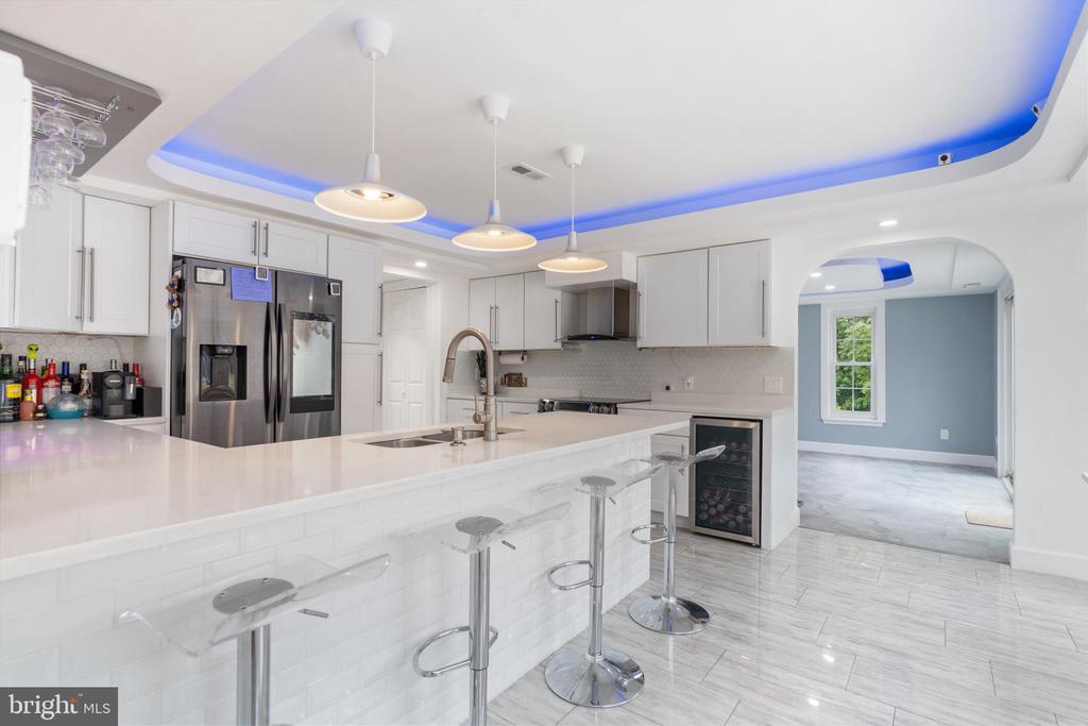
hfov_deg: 93.3
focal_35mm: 17
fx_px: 514
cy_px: 363
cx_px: 544
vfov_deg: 70.5
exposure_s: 1/25
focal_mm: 17
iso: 400
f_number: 9
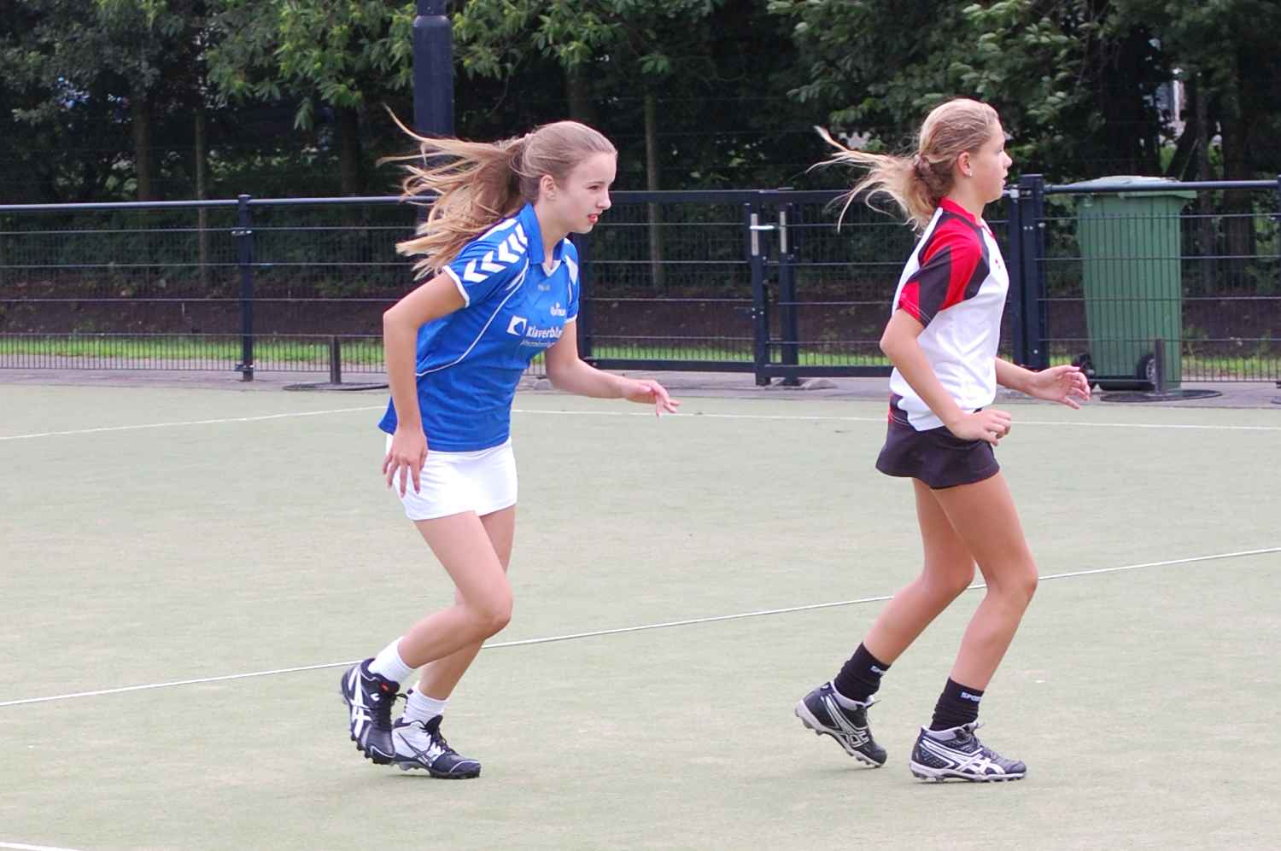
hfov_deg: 24.6
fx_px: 2933
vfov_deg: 16.5
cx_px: 640
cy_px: 426
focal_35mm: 82
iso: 400
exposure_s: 1/500
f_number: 5.6
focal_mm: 55
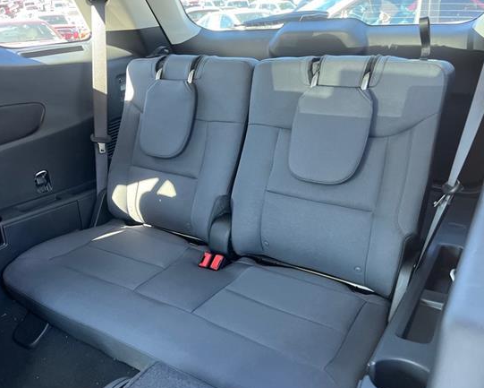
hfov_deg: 58.6
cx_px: 212
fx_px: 430
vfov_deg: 48.5
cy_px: 200
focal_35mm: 30
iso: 400
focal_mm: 5.1
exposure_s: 1/60
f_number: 1.6
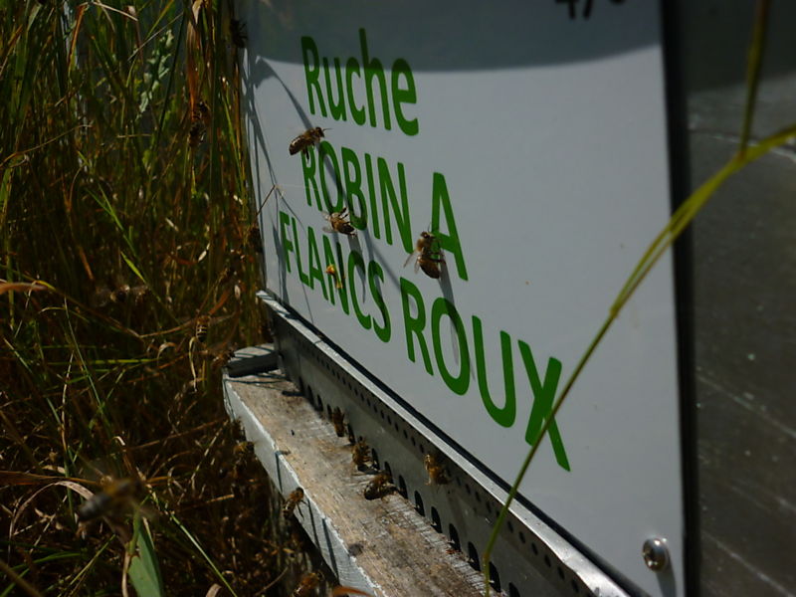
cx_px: 398
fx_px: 1035
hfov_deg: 42.1
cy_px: 298
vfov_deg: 32.2
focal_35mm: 45
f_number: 9
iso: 80
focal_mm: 7.4
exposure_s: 1/400
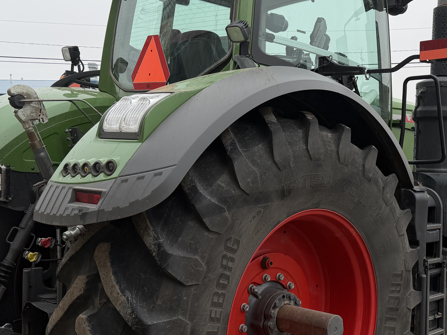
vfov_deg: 29.1
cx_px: 316
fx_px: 646
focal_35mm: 50
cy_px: 174
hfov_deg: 37.6
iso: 80
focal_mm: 6.76
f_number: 1.78
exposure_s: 1/333
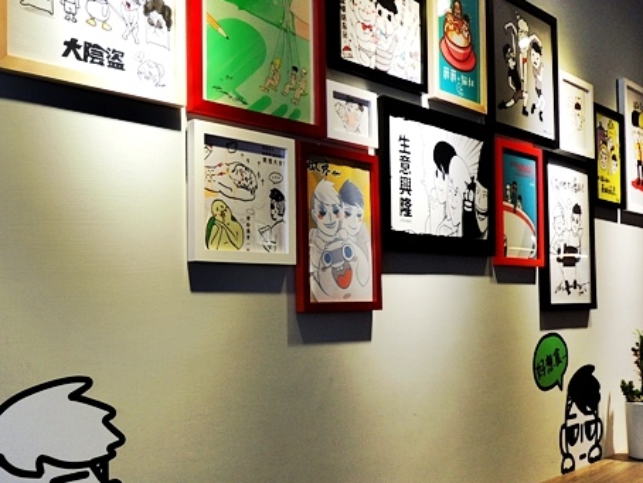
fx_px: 688
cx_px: 227
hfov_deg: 49.4
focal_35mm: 37
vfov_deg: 38.6
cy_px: 285
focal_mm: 4.3
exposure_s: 1/80
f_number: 2.8
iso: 100
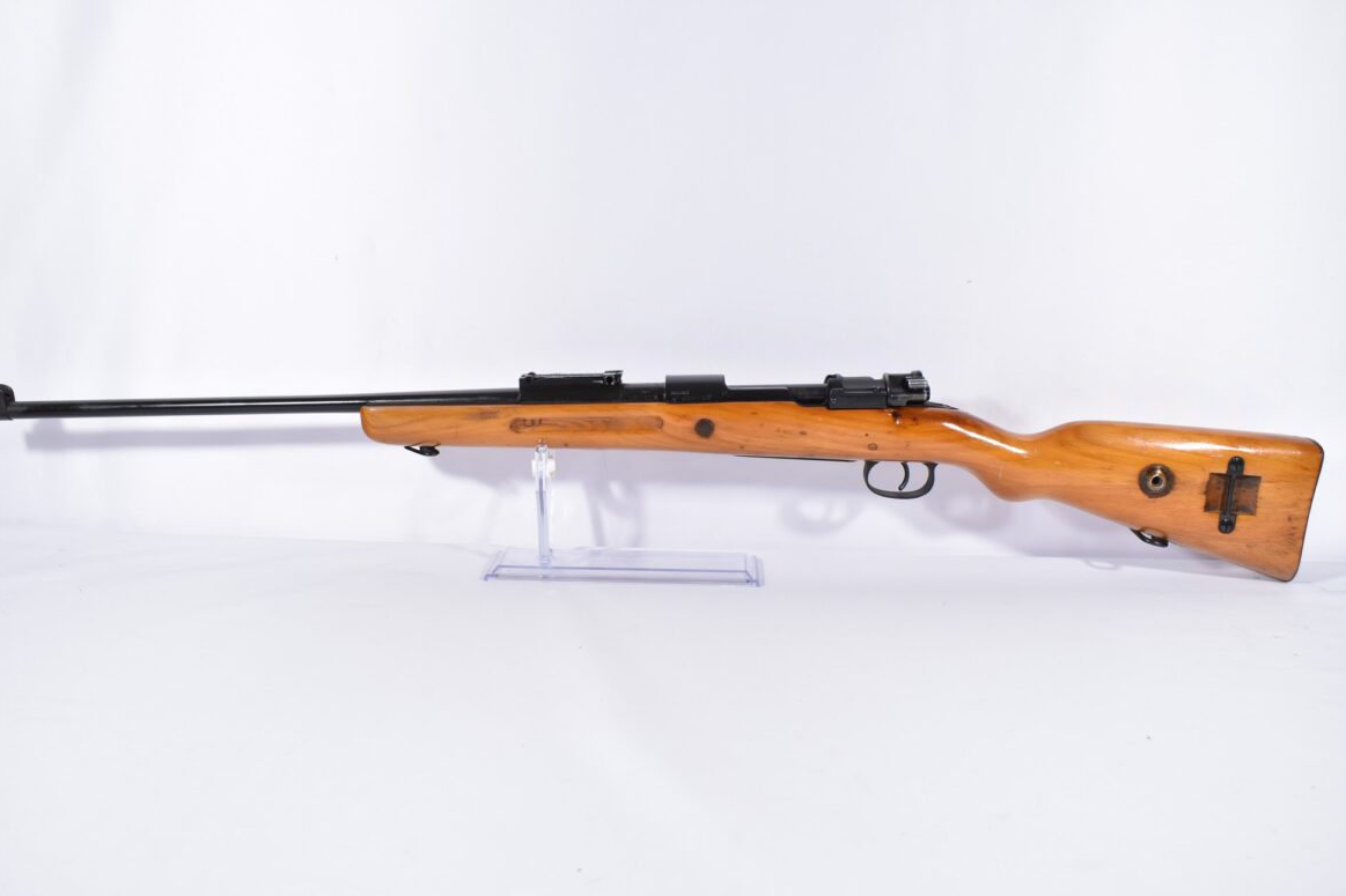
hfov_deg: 57.9
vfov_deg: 40.5
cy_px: 443
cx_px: 654
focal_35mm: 33
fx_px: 1215
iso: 640
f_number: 5
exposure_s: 1/25
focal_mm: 21
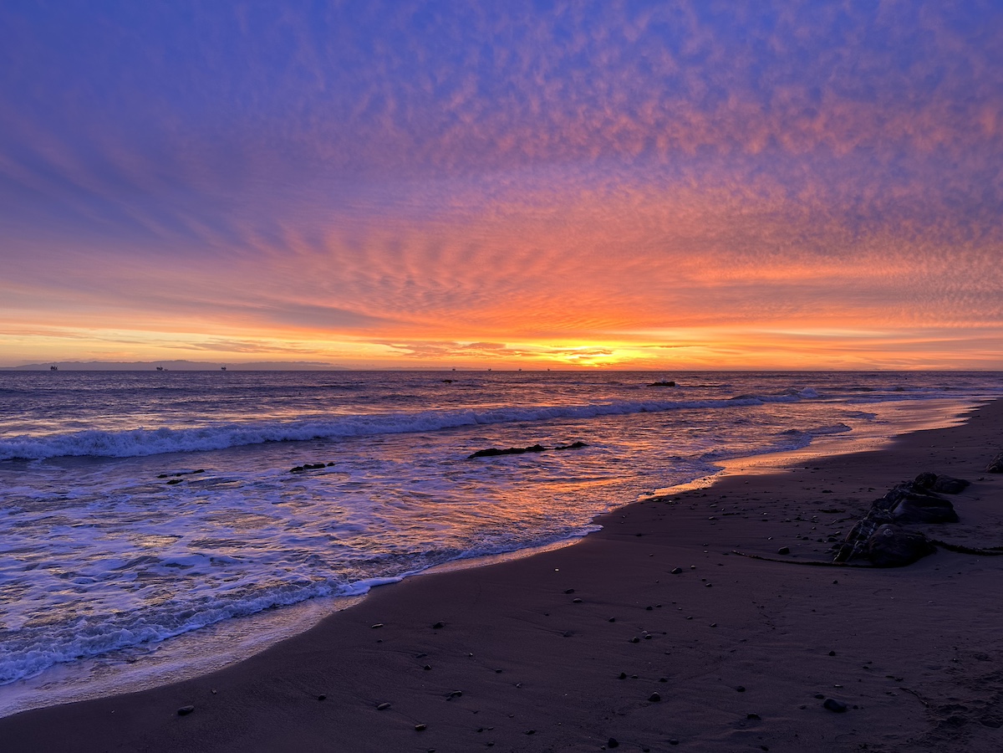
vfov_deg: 56.8
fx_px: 695
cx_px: 502
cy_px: 376
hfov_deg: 71.6
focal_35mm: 24
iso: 50
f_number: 1.78
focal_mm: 6.86
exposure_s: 1/121
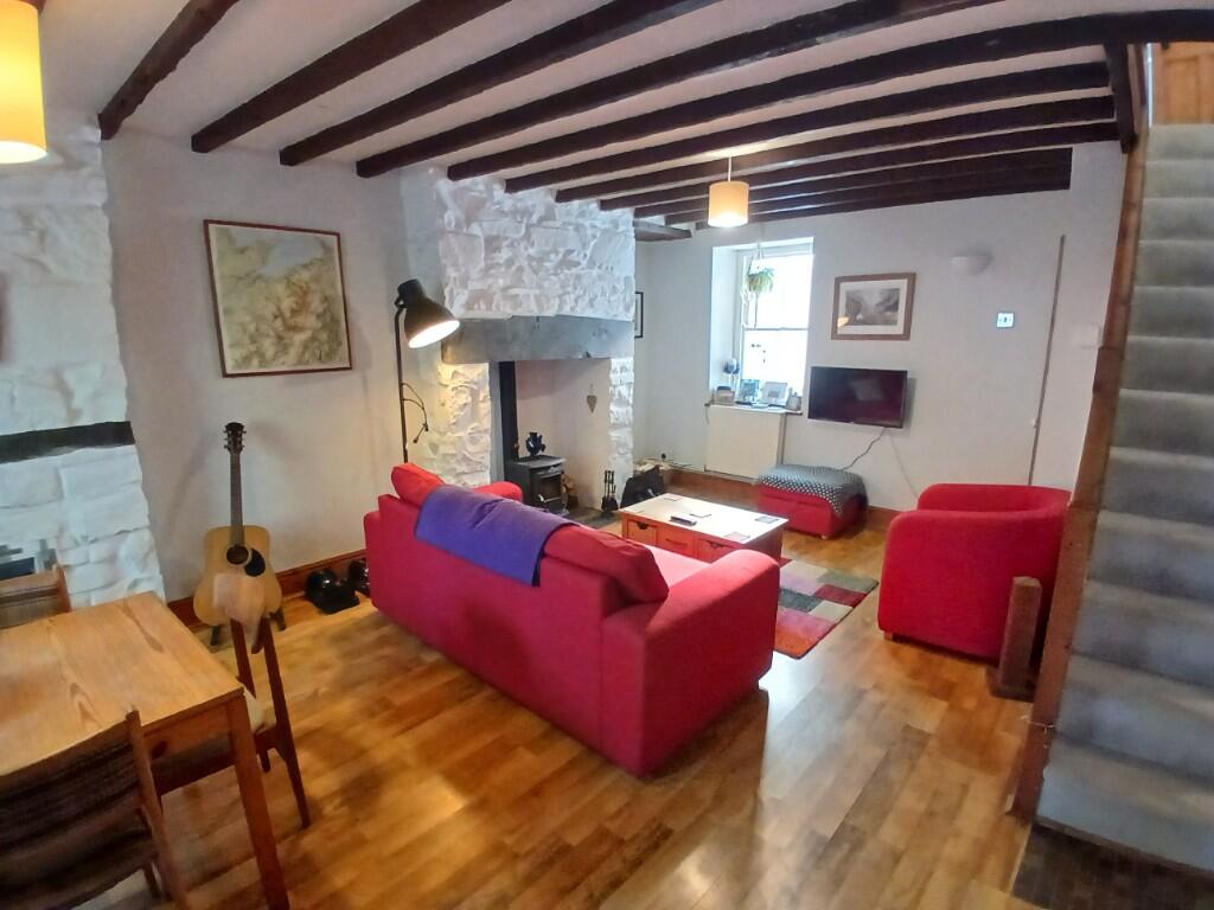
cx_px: 607
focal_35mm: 17
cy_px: 455
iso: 400
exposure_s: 1/25
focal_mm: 1.4
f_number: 2.2
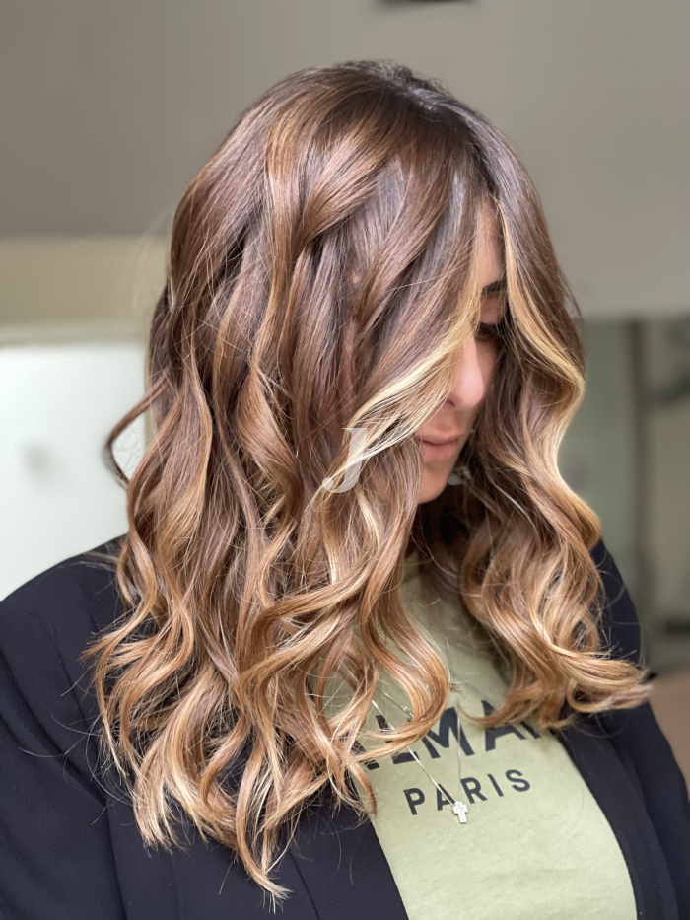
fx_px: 1701
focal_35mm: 64
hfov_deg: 22.9
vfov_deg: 30.3
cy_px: 460
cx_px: 345
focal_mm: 7.5
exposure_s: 1/33
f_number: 2.2
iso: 320
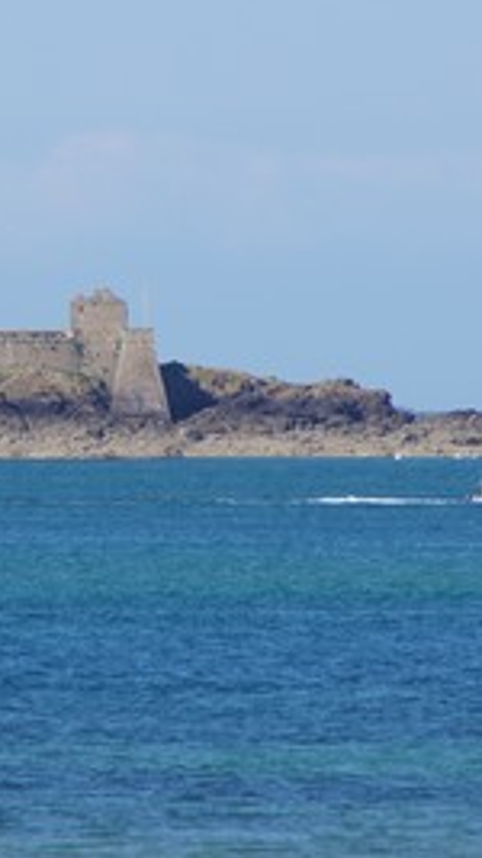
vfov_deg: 4.0
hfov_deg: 2.2
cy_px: 432
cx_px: 103
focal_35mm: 540
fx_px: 12281
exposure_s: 1/320
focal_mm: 200
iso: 100
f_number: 8
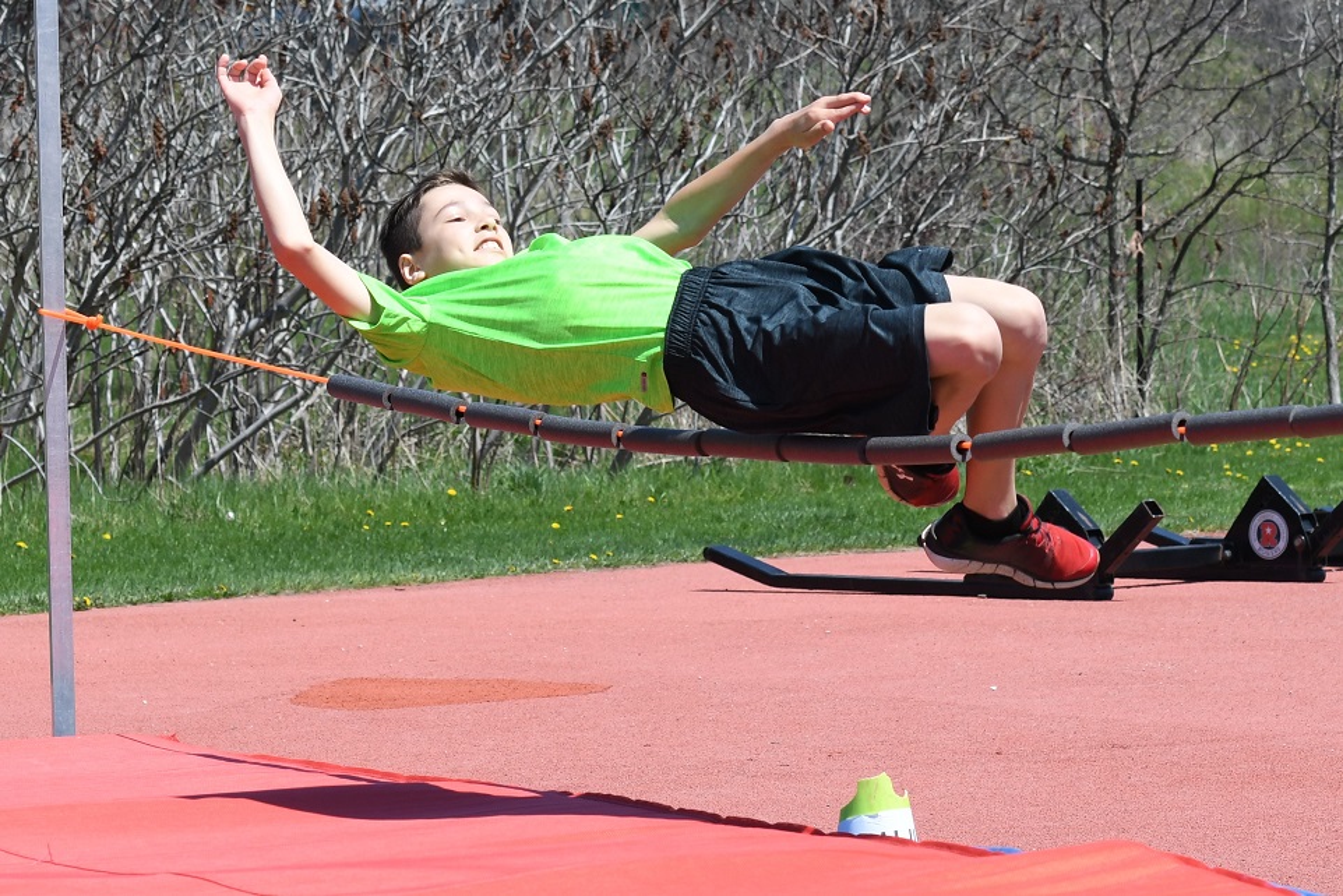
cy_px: 448
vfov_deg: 13.0
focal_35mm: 105
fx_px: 3918
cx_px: 672
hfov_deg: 19.5
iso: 320
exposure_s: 1/1000
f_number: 7.1
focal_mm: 70
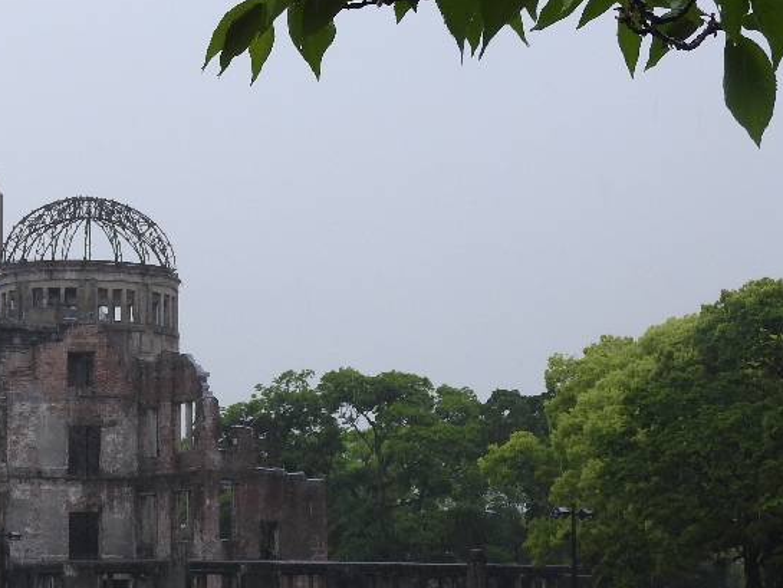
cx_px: 109
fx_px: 2489
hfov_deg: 17.7
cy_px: 384
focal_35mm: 110
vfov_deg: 13.4
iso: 100
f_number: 4
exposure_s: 1/400
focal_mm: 9
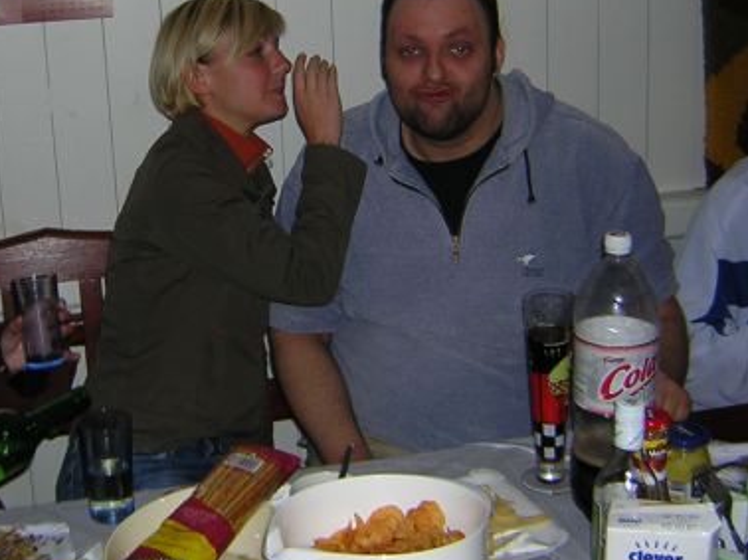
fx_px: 1317
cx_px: 275
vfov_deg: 23.7
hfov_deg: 31.5
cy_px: 137
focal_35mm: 61
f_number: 2.6
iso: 100
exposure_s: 1/60.1
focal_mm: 4.7
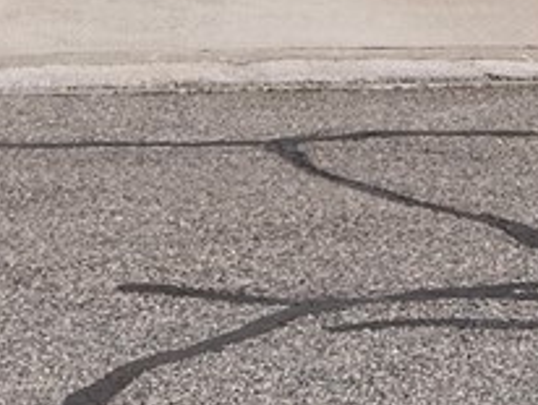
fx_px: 3937
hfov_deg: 7.8
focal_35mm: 253
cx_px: 531
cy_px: -695
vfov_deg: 5.6
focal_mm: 32
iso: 100
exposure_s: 1/8000
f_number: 5.6
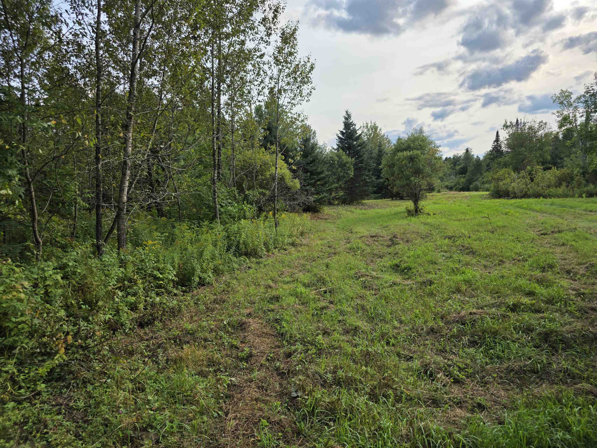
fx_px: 397
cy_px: 224
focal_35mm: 23
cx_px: 298
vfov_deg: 58.9
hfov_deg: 73.9
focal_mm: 6.3
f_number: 1.7
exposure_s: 1/4237
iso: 80
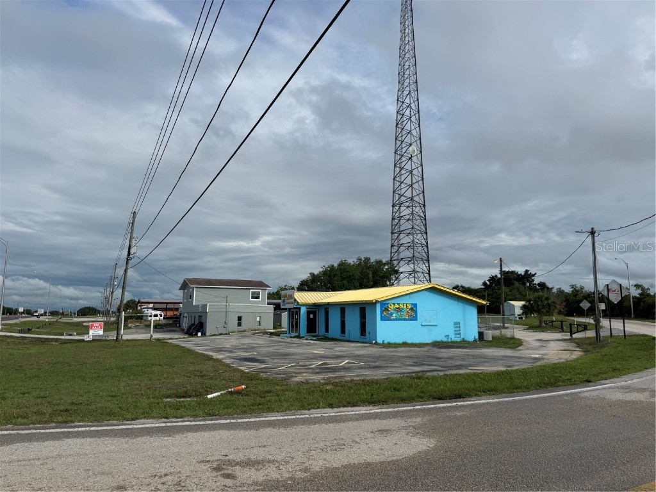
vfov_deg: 56.8
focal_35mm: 24
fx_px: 455
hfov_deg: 71.6
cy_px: 246
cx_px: 328
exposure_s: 1/5814
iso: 80
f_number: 1.78
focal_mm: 6.76
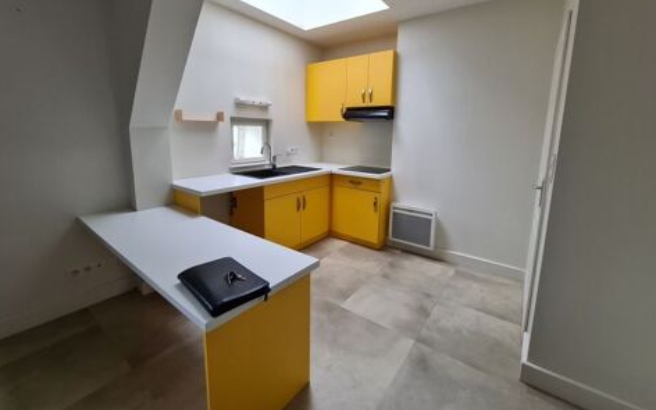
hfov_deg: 105.3
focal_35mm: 14
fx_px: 250
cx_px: 329
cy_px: 172
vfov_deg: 78.1
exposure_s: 1/50
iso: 100
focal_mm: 2.2
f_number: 2.2
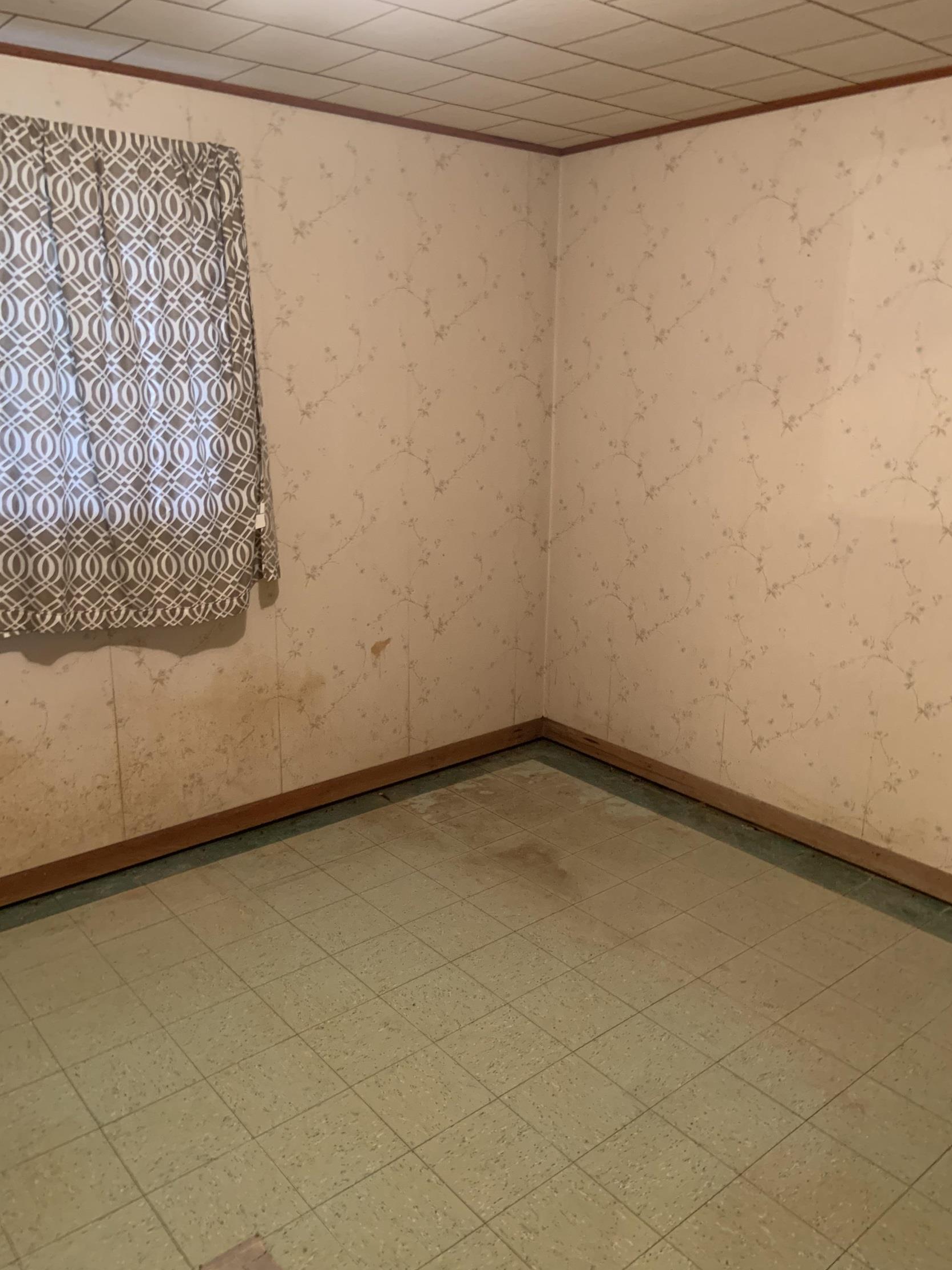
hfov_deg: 51.4
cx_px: 475
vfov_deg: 65.3
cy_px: 630
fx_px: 990
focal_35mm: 27
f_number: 1.8
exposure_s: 1/40
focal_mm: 4.25
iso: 320
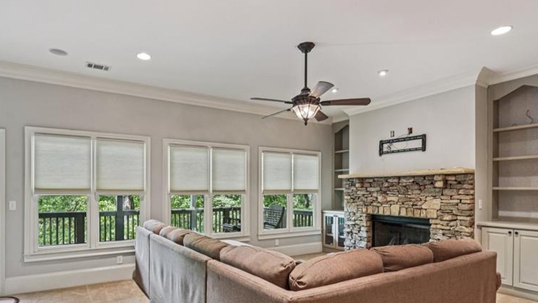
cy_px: 200
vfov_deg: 54.8
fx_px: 285
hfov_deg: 86.1
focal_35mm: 20
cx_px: 232
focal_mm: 14
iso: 320
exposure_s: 1/3
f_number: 8
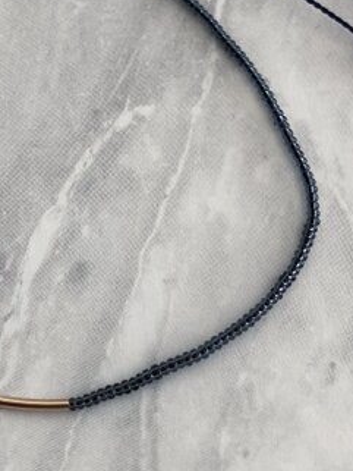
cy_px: 112
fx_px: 938
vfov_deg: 27.7
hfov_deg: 21.2
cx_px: 105
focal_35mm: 69
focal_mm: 4.25
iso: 64
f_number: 1.8
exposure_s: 1/122
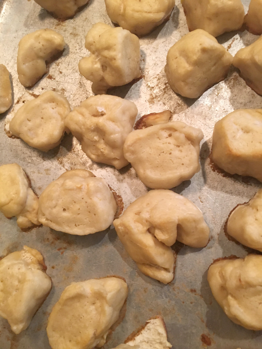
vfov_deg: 61.7
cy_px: 174
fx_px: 293
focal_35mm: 29
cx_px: 131
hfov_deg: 48.2
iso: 200
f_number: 2.2
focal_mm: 4.15
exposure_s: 1/24
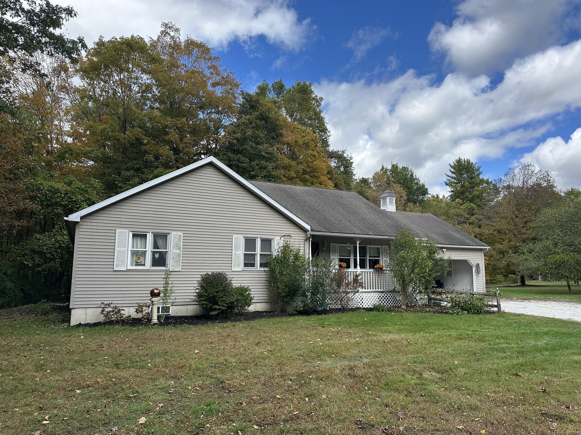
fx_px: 403
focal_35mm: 24
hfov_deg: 71.6
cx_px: 290
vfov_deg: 56.8
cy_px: 218
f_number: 1.78
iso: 80
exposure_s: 1/1988
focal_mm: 6.86
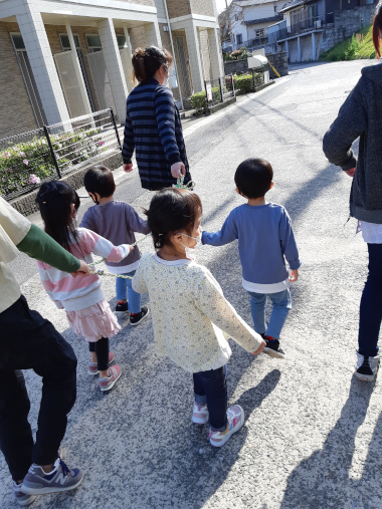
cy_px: 254
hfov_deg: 53.0
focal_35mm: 26
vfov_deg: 67.3
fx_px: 383
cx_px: 191
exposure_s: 1/667
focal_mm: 3.93
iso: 40
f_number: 1.7
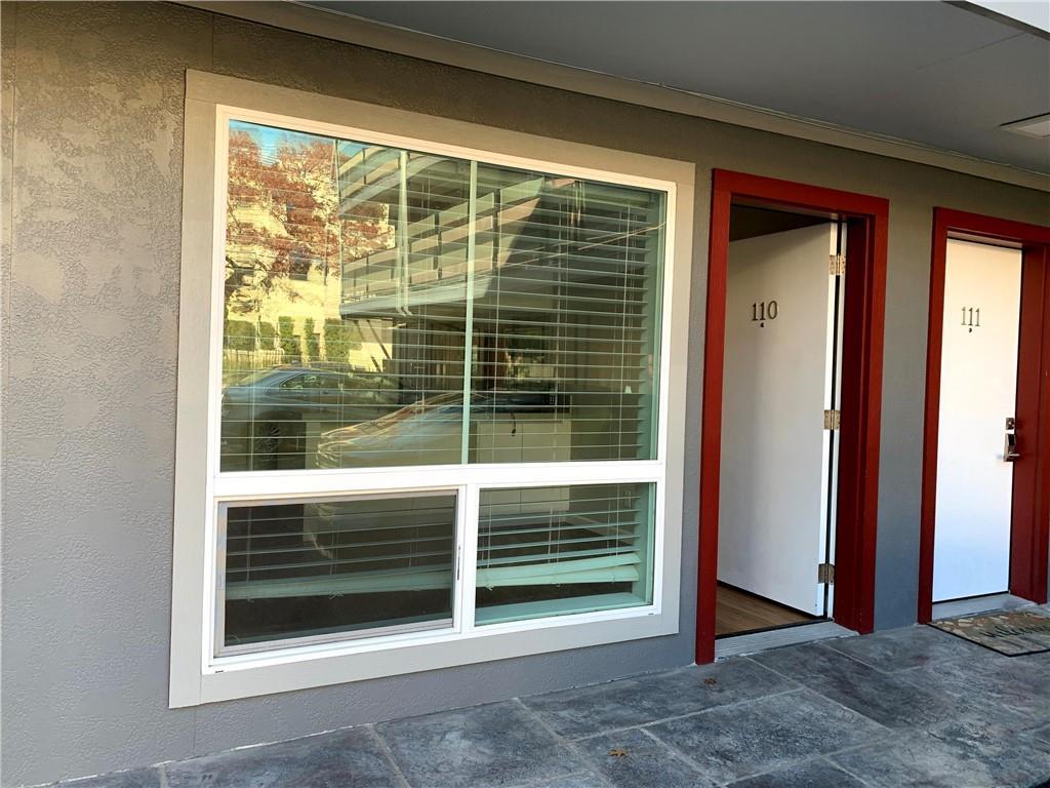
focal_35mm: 26
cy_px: 394
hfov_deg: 67.3
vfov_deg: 53.1
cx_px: 525
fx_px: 789
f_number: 1.8
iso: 32
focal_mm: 4.25
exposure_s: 1/122
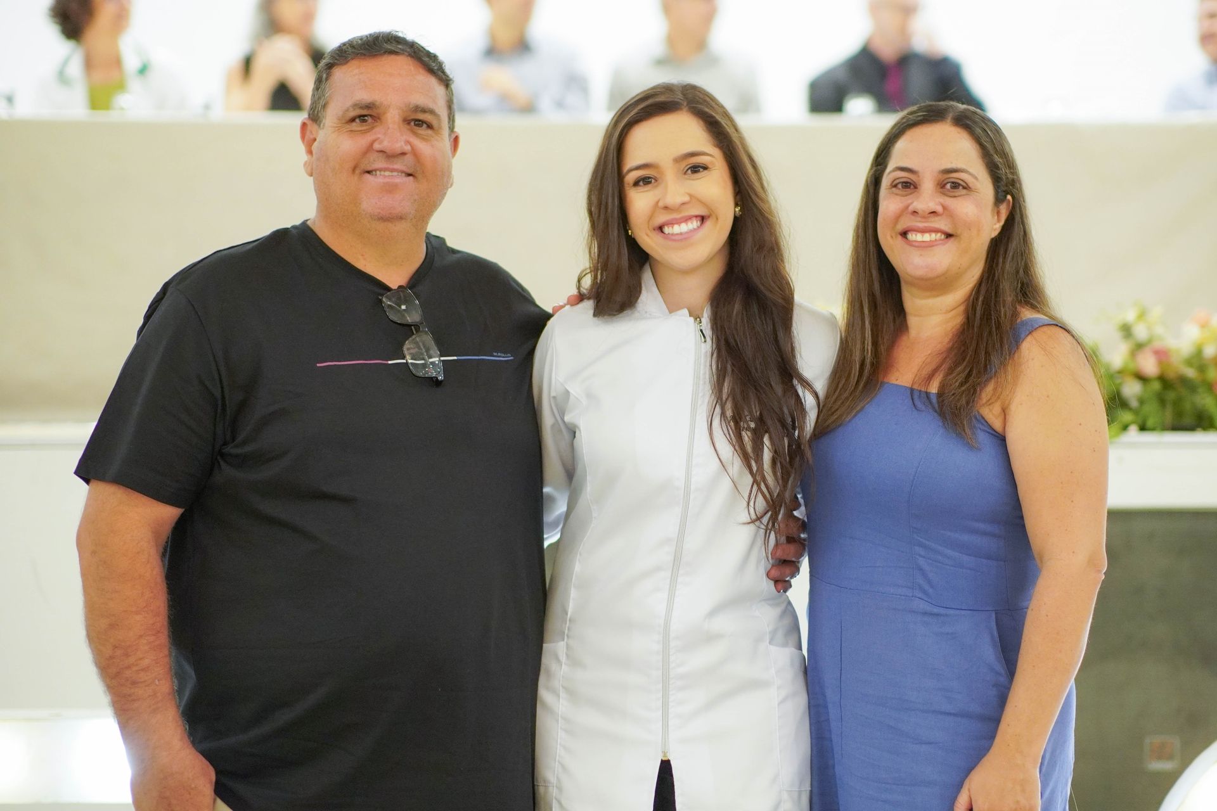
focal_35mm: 84
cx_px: 608
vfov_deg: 16.3
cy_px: 406
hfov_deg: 24.2
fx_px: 2839
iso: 1000
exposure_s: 1/200
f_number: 1.4
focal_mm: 56
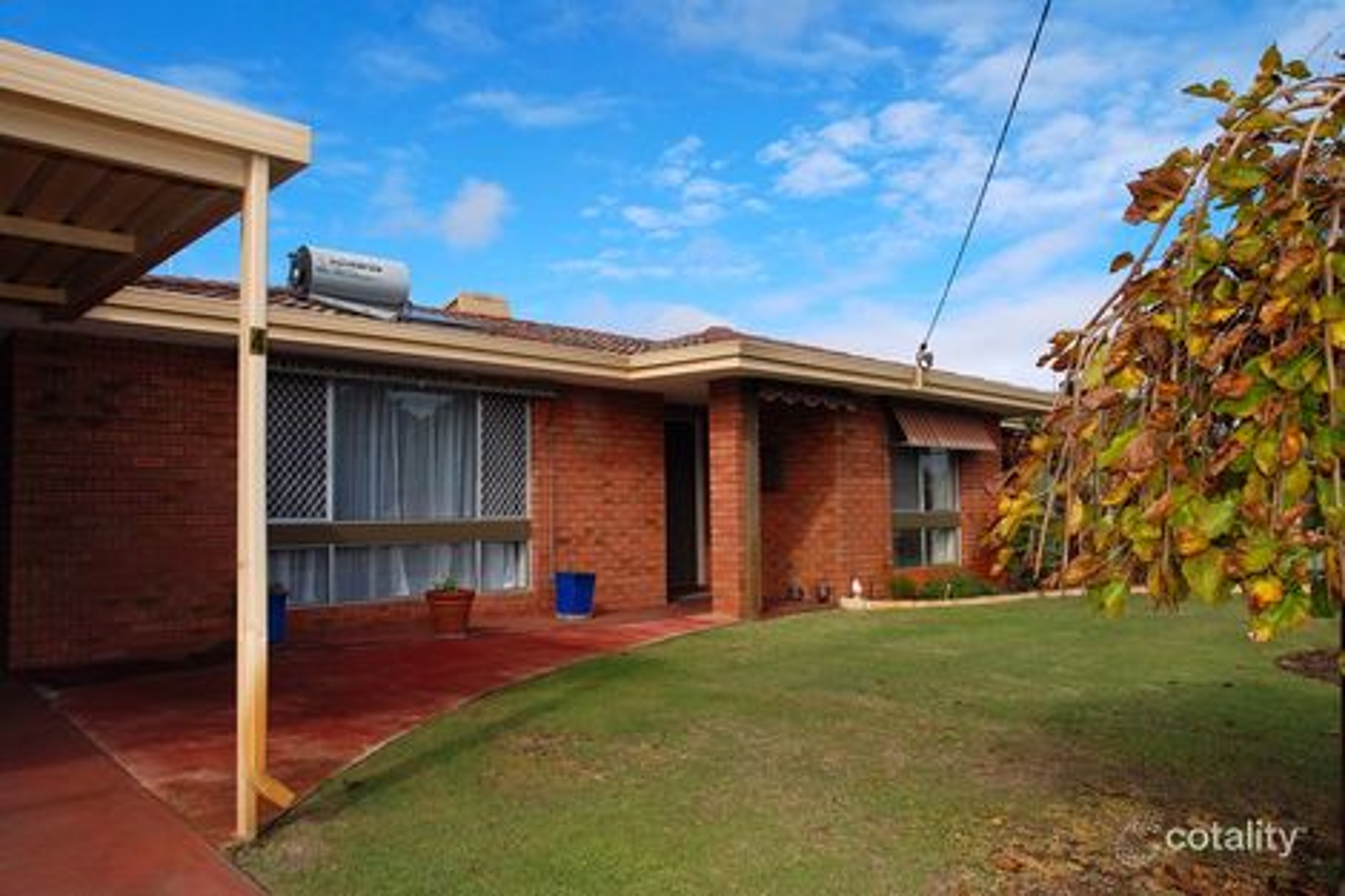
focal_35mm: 24
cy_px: 448
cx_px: 672
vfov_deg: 53.1
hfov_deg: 73.8
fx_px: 896
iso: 100
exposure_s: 1/200
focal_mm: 16
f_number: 9
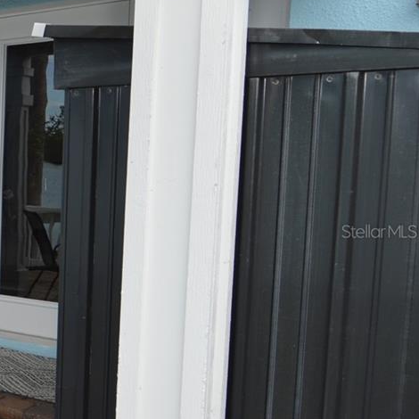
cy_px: 231
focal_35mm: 52
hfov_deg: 22.6
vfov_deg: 32.8
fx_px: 712
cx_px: -292
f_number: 6.3
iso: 100
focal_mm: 12
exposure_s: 1/160
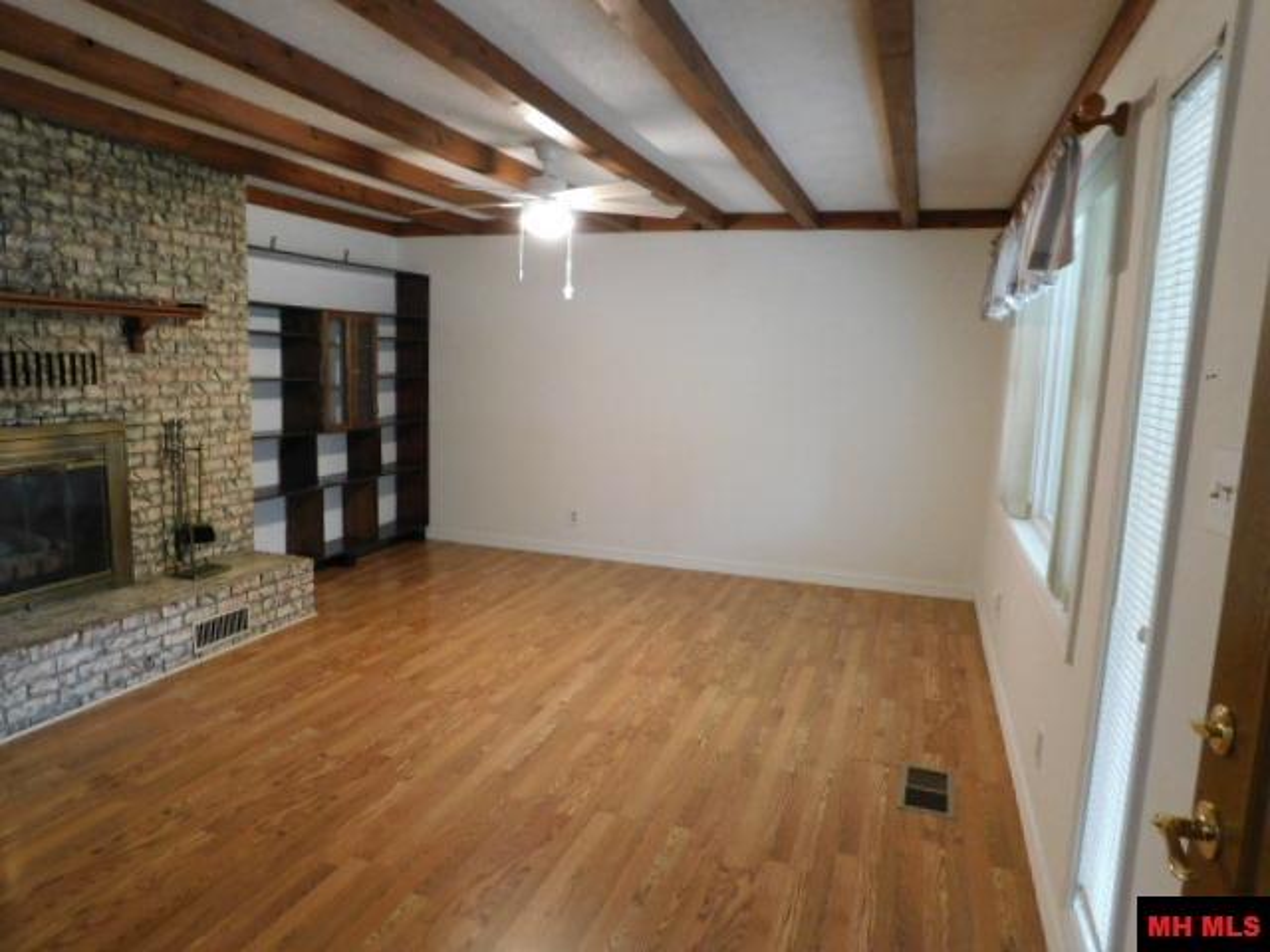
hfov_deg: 73.9
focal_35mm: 23
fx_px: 844
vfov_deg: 58.9
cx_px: 635
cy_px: 476
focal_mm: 4
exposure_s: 1/15
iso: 400
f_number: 3
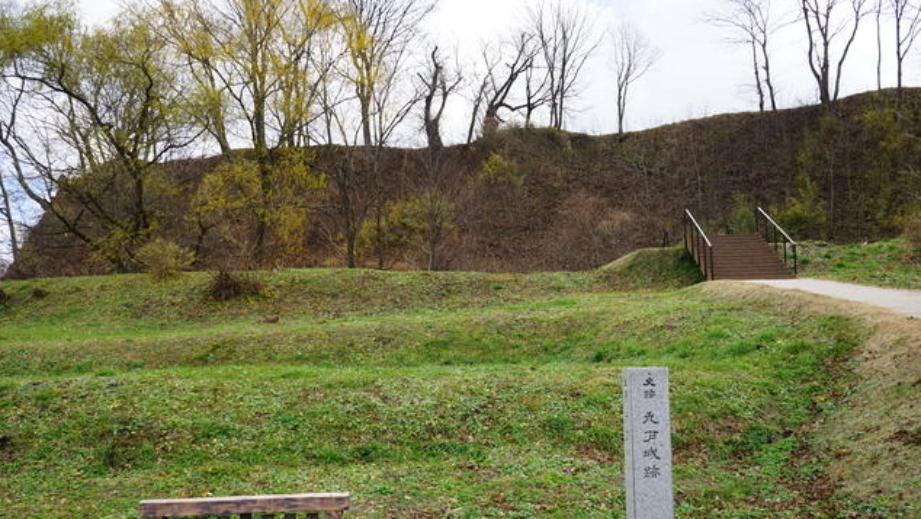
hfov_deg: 54.0
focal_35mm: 37
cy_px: 299
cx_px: 463
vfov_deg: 32.0
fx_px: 904
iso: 100
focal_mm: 35
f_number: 8
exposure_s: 1/80
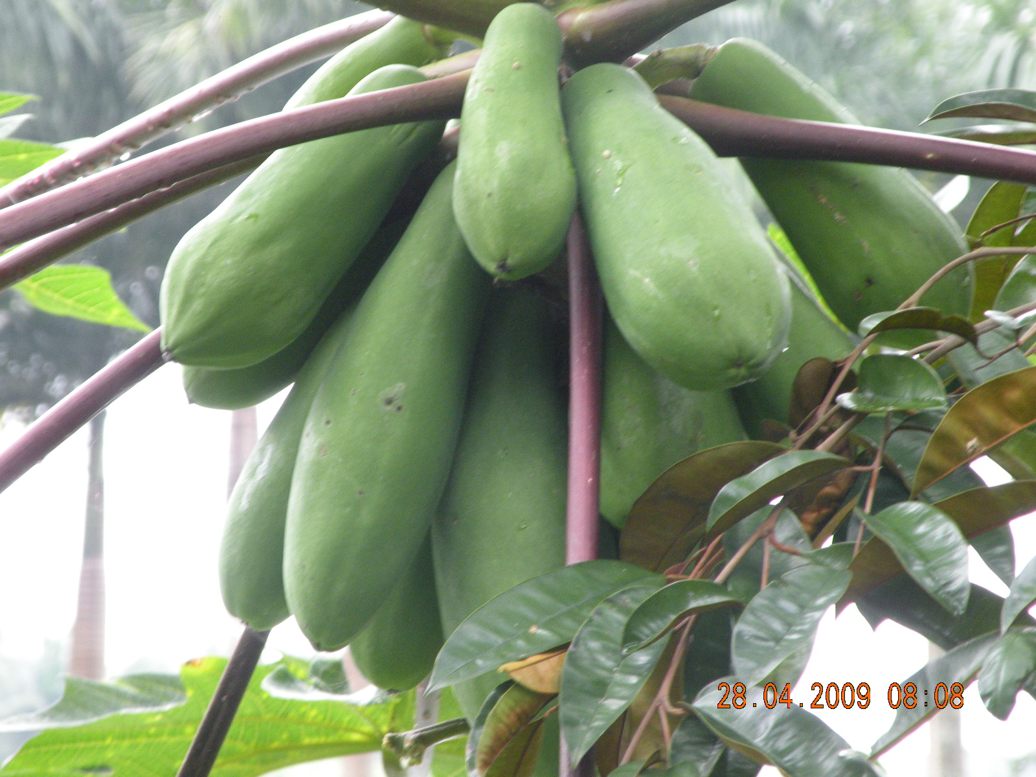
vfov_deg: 8.7
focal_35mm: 170
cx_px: 518
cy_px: 388
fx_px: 5088
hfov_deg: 11.6
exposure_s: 1/60
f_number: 4.5
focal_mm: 30.1
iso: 250
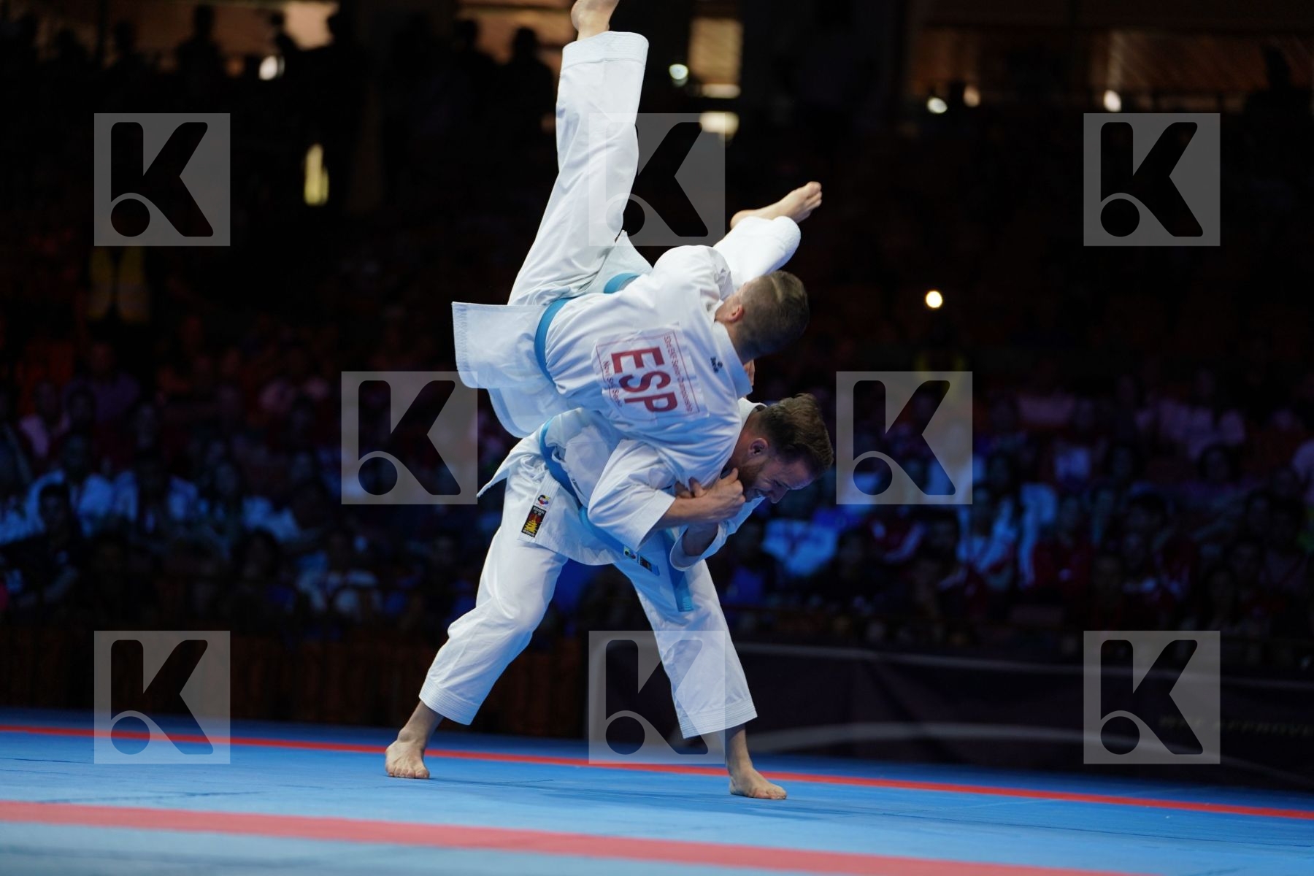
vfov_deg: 9.3
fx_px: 5402
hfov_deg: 13.9
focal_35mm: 148
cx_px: 657
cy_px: 438
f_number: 2.8
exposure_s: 1/500
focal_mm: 148
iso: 500
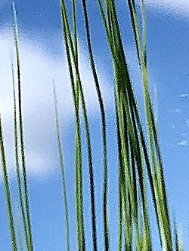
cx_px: 218
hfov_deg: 4.0
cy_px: 360
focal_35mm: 375
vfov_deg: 5.2
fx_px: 2728
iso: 16
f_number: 2.4
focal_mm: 6
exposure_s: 1/1333
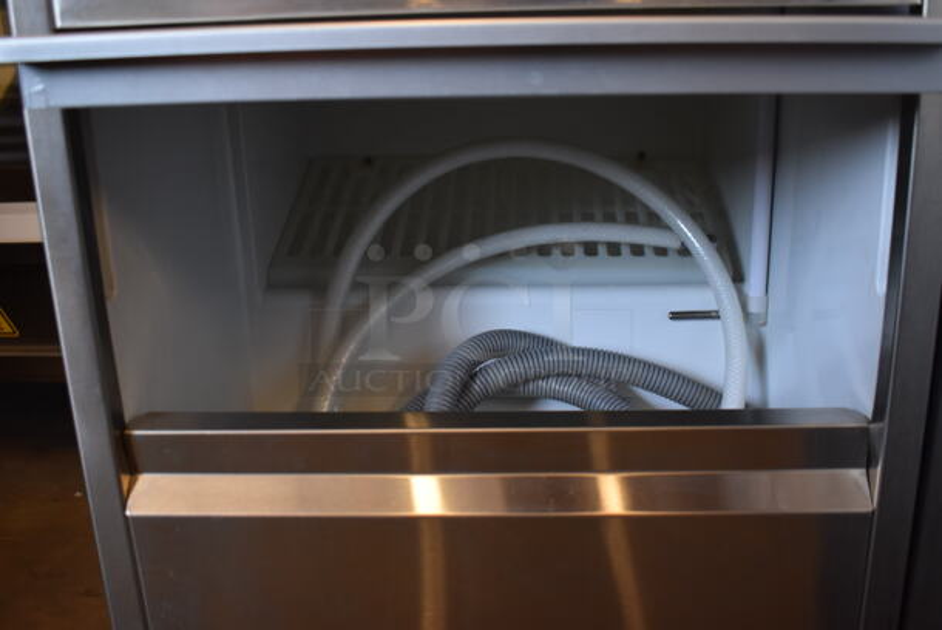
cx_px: 471
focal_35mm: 34
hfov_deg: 55.1
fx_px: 904
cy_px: 315
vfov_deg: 38.4
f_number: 3.8
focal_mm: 23
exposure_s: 1/125
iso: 800
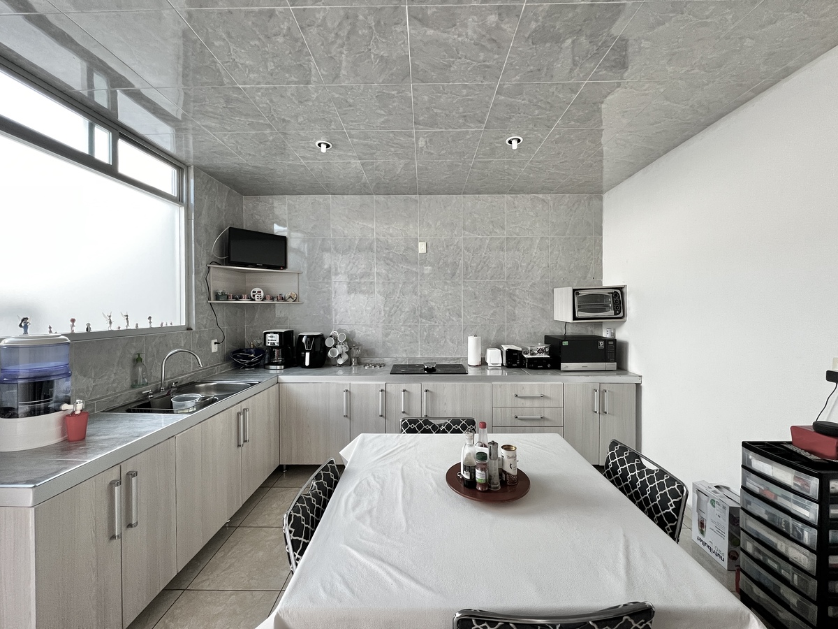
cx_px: 419
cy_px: 314
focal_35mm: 13
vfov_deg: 89.9
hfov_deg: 106.2
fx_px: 315
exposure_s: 1/99
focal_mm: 1.57
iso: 160
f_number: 1.8
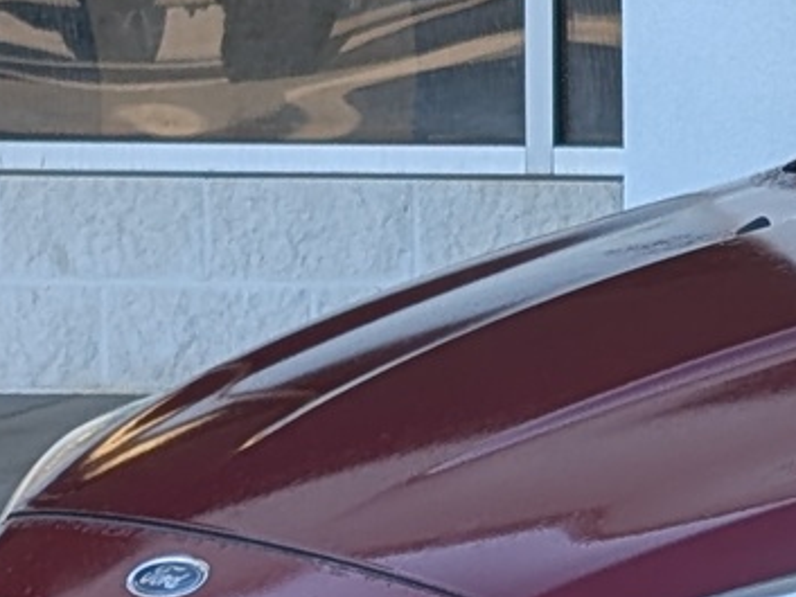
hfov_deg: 6.6
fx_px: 6533
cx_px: 2032
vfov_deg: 5.2
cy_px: 7
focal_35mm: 284
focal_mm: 6.9
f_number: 1.68
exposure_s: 1/150
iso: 19
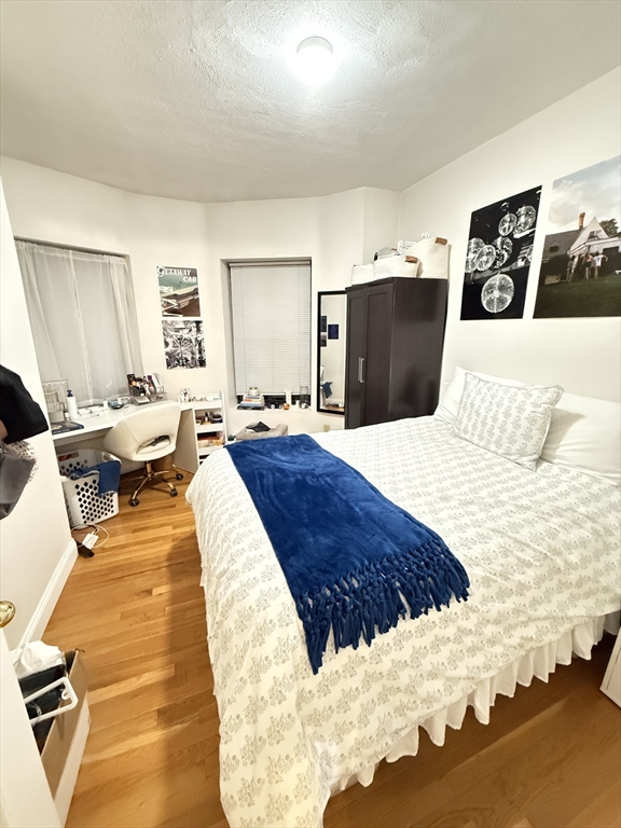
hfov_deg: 85.7
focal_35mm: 14
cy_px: 414
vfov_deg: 102.1
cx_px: 310
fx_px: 335
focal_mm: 2.22
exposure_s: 1/30
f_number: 2.2
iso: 1250
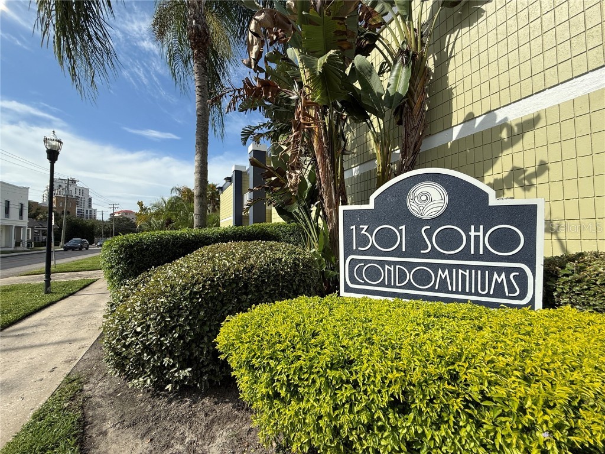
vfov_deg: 85.7
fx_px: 245
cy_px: 227
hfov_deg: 102.1
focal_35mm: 14
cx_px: 302
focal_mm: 2.22
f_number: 2.2
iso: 50
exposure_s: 1/1698
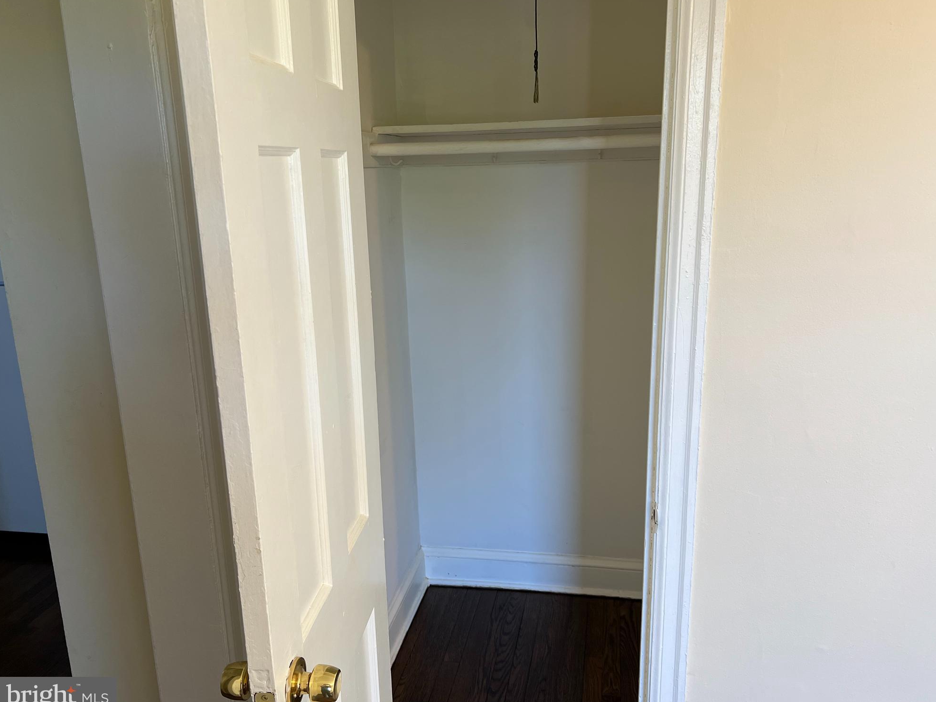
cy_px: 351
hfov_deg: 65.3
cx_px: 484
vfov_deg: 51.4
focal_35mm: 27
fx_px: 730
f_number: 1.5
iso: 80
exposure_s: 1/120
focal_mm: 5.7
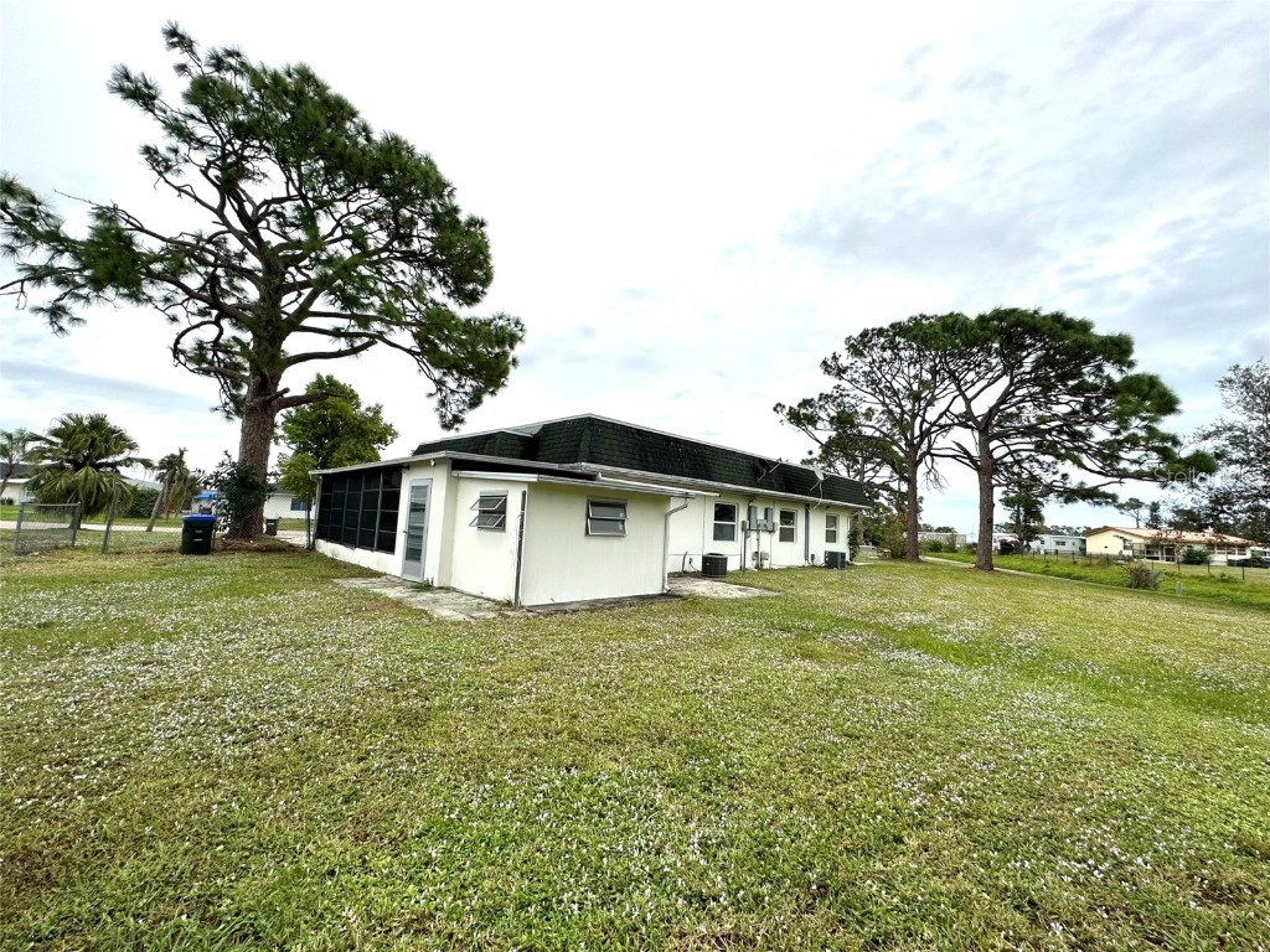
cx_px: 635
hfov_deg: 102.1
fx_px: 514
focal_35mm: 14
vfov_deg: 85.7
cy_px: 476
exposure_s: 1/545
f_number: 2.2
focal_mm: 2.22
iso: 40
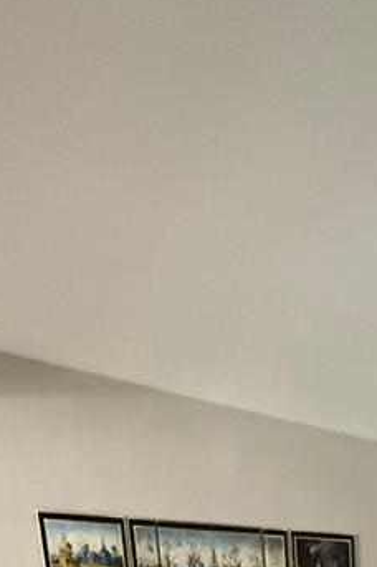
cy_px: 901
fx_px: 803
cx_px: 417
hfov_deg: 24.6
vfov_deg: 25.7
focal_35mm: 51
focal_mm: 2.22
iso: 1250
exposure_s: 1/60
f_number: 2.2
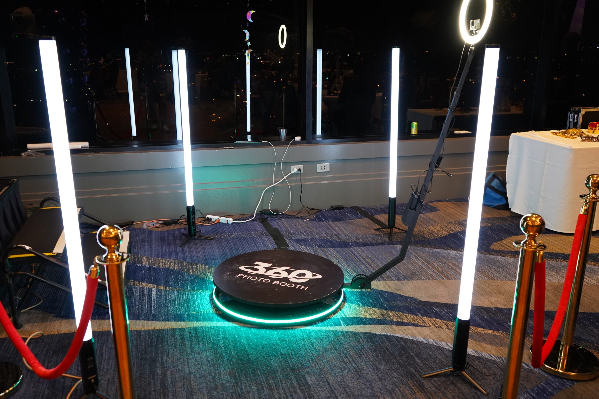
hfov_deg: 61.9
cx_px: 300
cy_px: 200
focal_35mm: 30
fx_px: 499
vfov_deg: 43.6
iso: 5000
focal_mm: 30
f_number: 3.5
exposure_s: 1/160
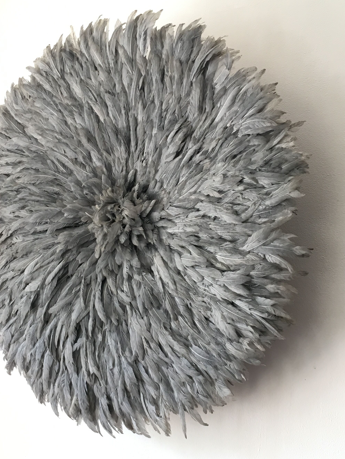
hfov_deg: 32.8
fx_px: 585
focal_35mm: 44
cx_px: 147
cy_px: 224
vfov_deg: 42.9
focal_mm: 4.15
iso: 50
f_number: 2.2
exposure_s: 1/33
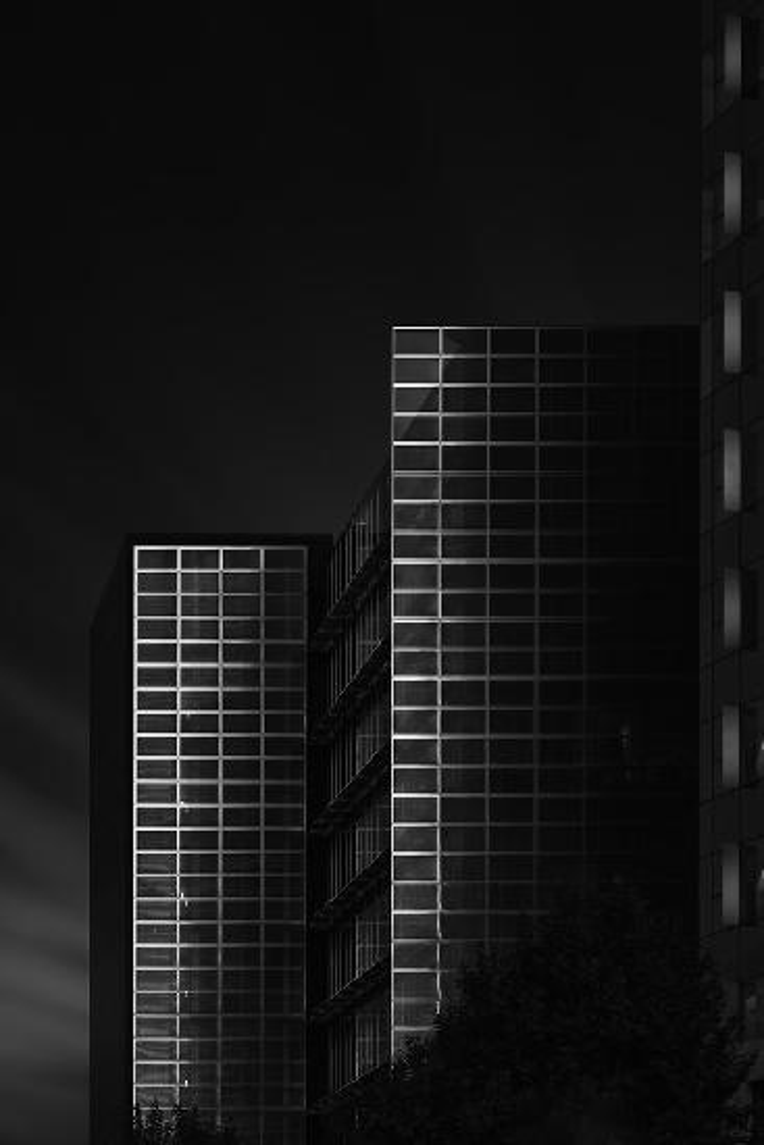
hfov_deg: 18.2
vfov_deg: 27.0
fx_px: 2386
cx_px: 382
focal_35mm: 75
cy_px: 572
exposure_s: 1
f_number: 9.5
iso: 50
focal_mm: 75
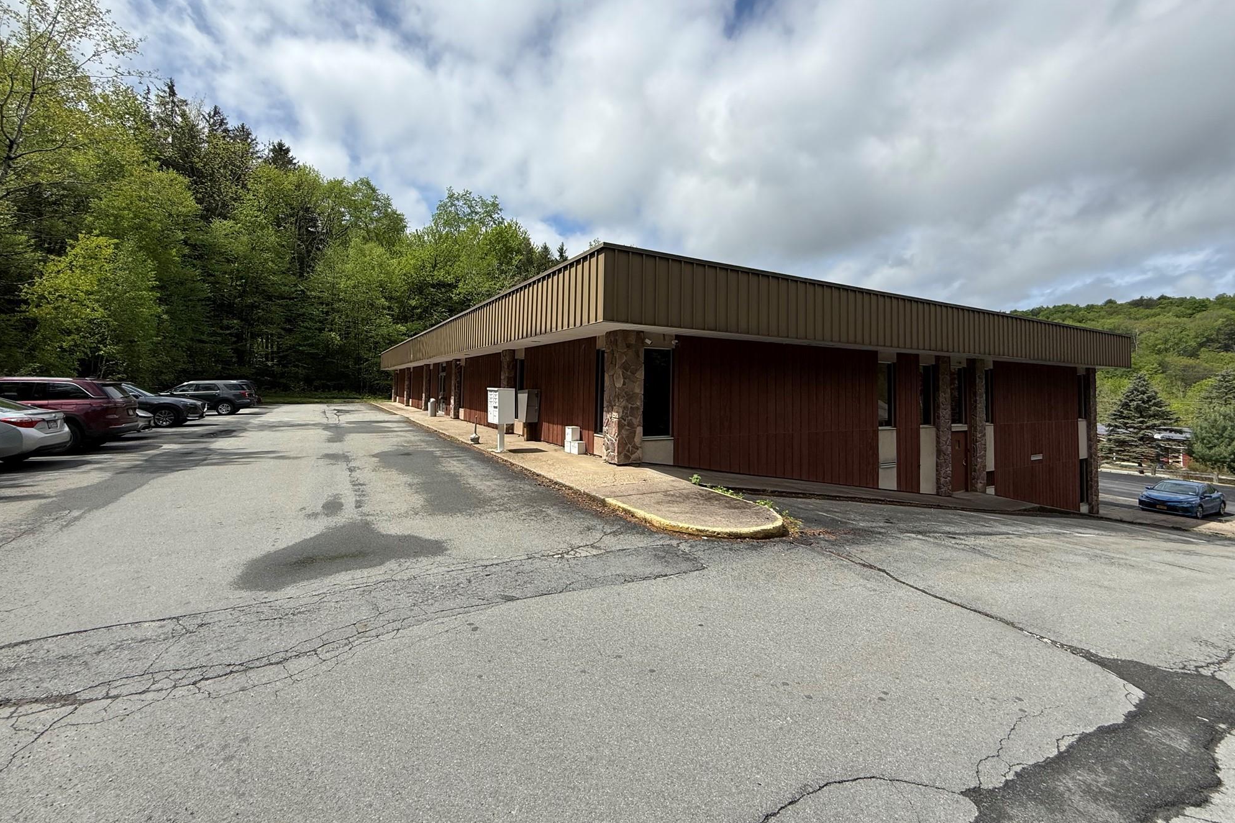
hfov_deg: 100.4
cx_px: 613
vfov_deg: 77.0
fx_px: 515
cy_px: 363
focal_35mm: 15
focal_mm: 2.22
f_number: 2.2
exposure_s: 1/2024
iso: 50
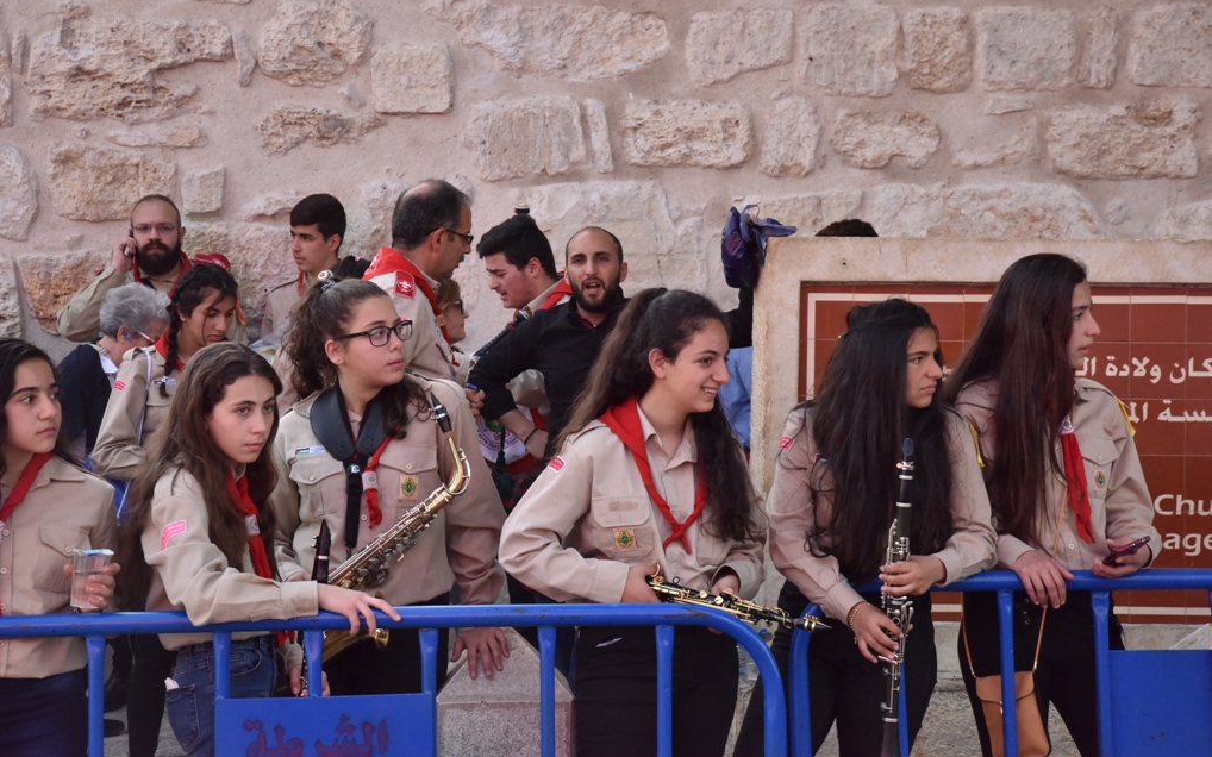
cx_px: 606
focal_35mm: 80
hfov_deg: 25.8
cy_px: 372
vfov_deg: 16.3
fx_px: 2642
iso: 2500
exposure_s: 1/800
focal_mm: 78
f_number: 14
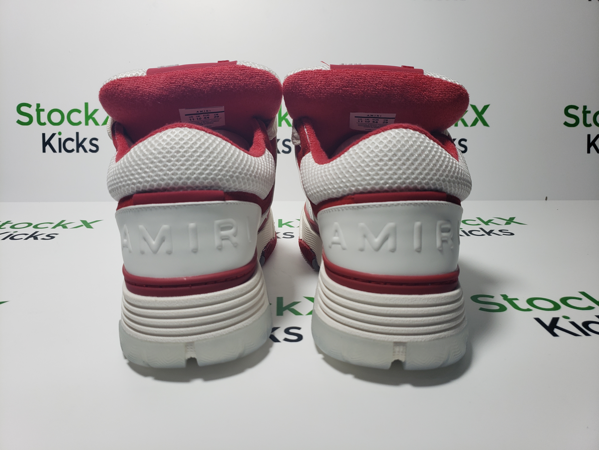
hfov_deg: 67.3
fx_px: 450
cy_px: 225
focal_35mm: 26
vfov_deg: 53.1
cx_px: 300
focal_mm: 4.3
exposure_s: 1/512
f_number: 1.5
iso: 50
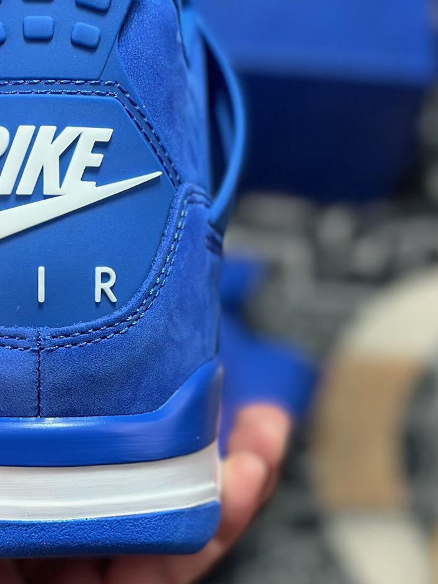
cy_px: 211
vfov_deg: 18.7
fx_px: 1771
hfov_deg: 14.0
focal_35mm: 105
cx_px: 73
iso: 80
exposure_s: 1/422
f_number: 1.78
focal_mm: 6.86
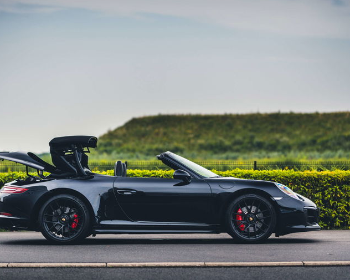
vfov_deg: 15.9
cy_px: 139
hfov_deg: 19.8
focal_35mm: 97
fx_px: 1004
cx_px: 154
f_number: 1.8
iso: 200
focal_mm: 85
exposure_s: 1/2000
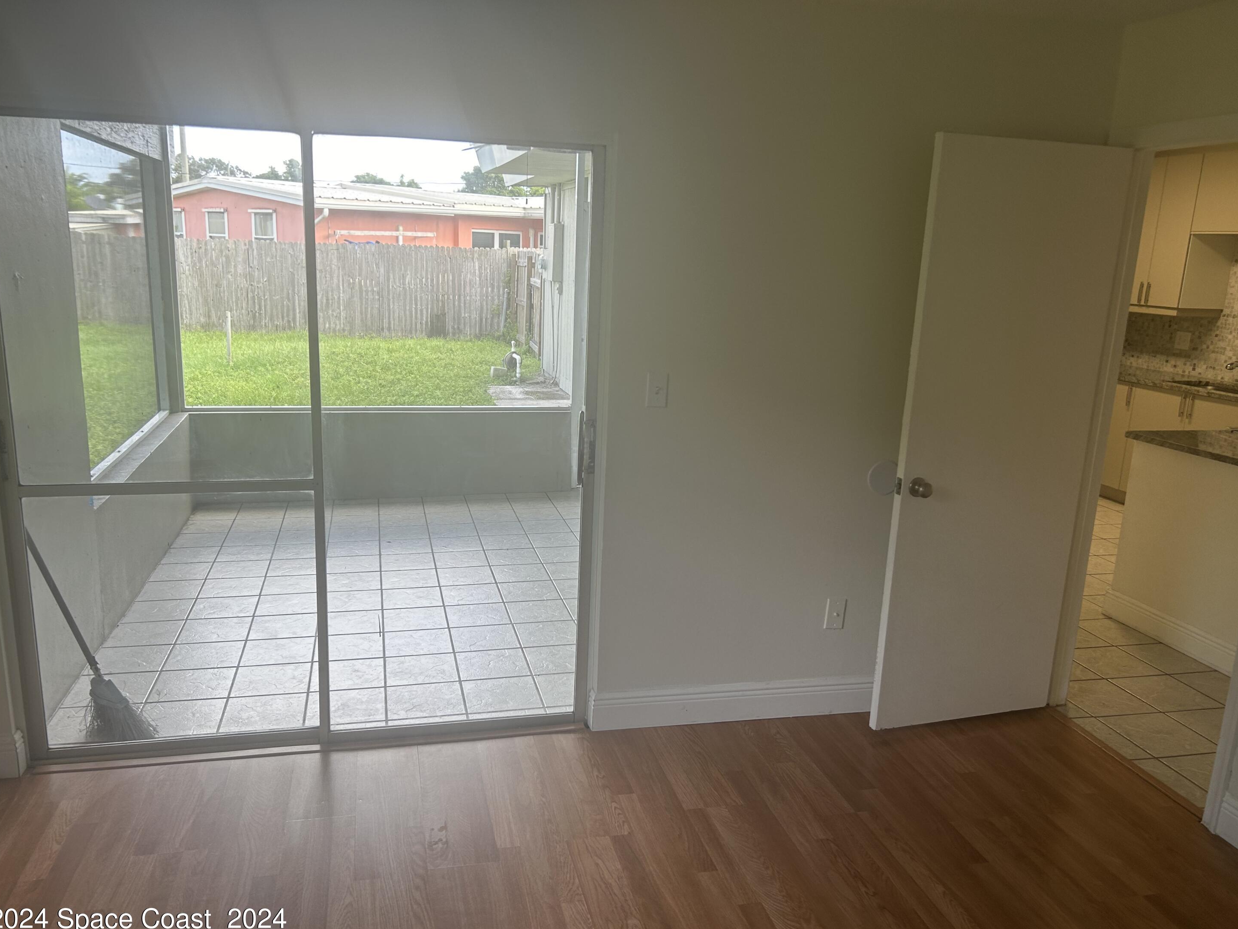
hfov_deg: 65.3
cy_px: 481
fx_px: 966
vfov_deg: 51.3
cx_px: 609
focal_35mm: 27
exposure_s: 1/134
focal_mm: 5.7
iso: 32
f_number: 1.5
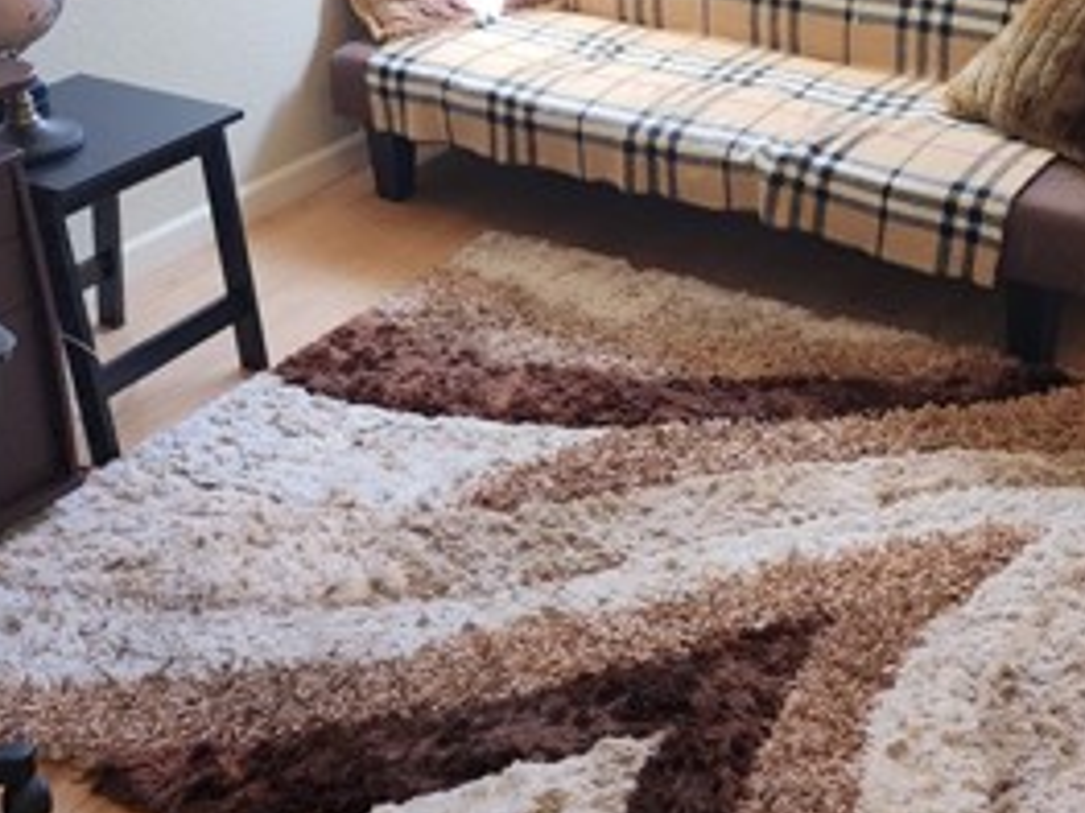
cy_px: 132
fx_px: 1754
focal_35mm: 56
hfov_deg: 34.1
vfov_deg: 25.5
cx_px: 710
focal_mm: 6.4
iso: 125
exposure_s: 1/60
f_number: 1.8
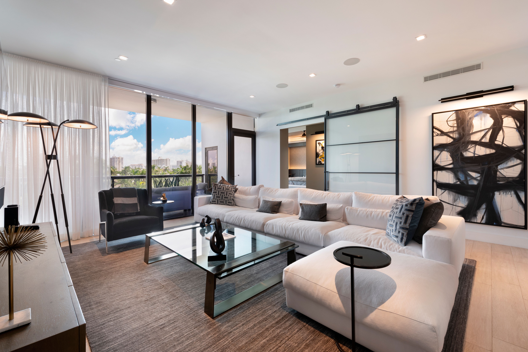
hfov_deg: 100.3
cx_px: 275
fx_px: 220
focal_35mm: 15
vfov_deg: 77.3
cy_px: 169
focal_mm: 14
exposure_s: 1/160
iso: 500
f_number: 10
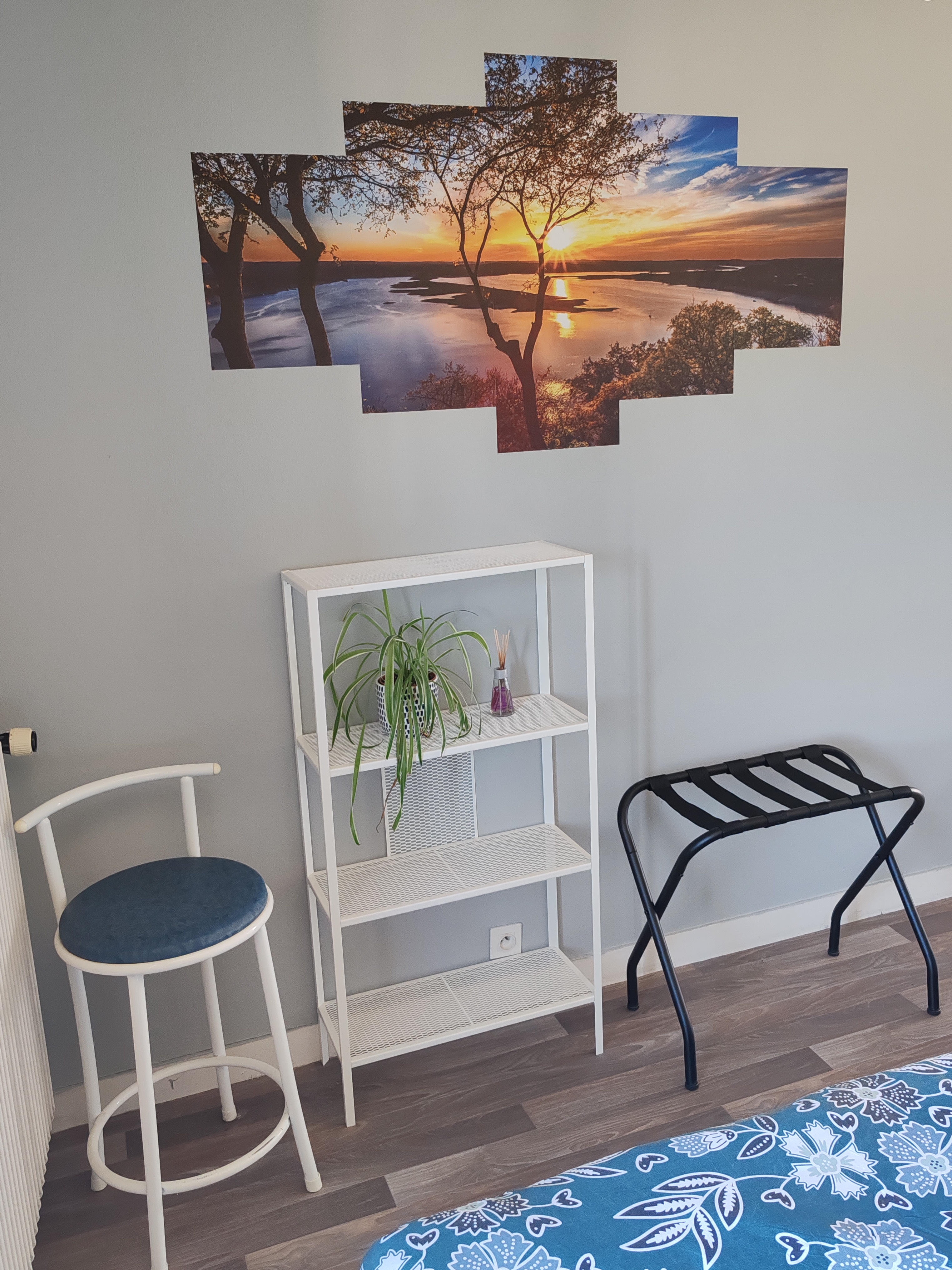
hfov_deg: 45.4
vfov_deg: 58.4
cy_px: 635
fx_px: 1137
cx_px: 476
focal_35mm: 31
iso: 1600
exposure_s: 1/100
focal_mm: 6.12
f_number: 1.9
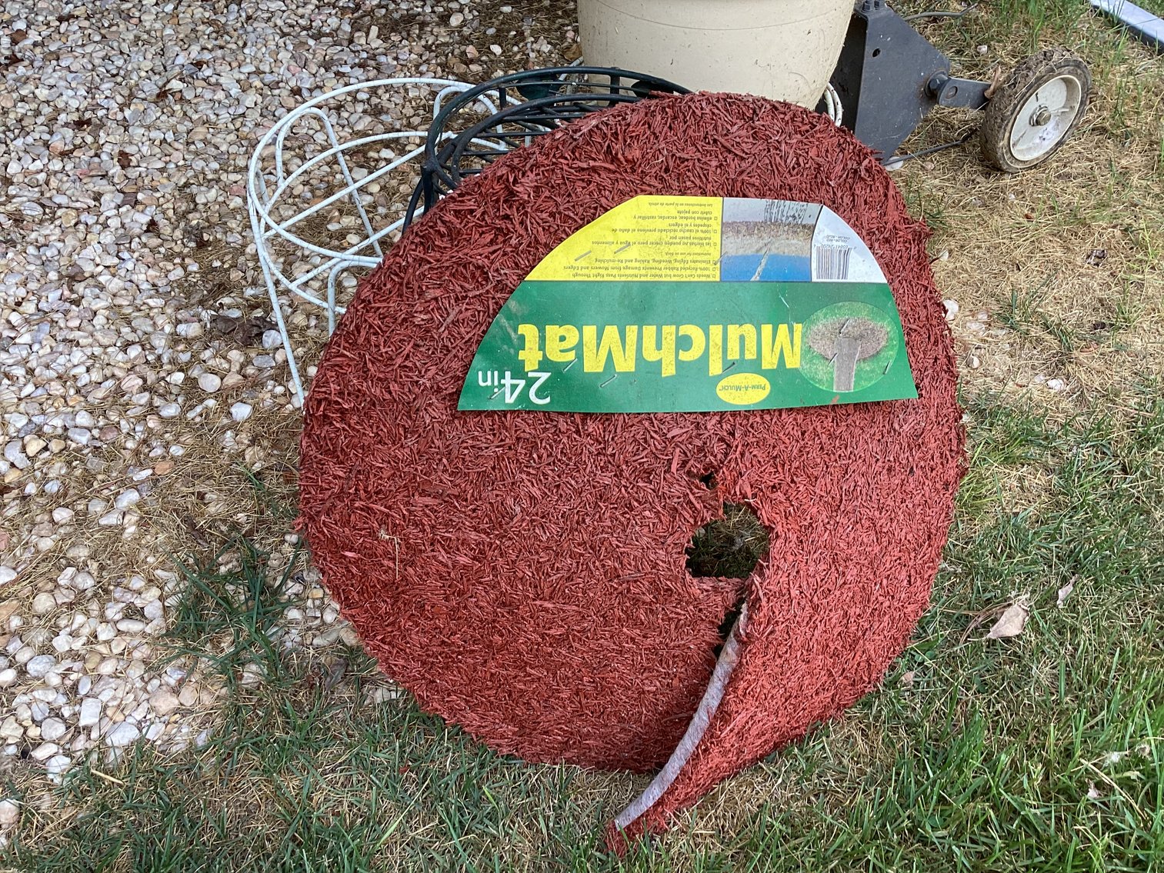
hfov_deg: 58.3
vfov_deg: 45.4
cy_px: 436
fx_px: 1042
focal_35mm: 31
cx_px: 582
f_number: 2.4
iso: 40
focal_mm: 3.3
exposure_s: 1/120
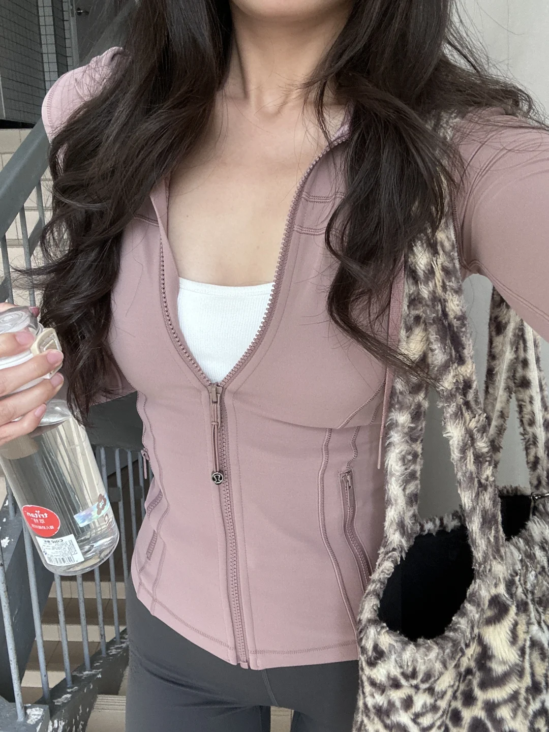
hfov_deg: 46.8
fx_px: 634
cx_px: 274
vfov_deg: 60.0
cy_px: 366
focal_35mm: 30
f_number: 1.9
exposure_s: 1/116
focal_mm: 2.69
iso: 80
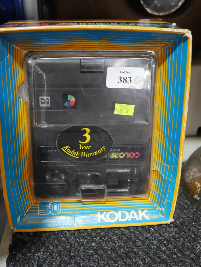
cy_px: 134
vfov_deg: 41.2
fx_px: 356
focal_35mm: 46
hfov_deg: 31.5
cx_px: 100
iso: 640
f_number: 5.1
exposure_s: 1/60
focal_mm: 23
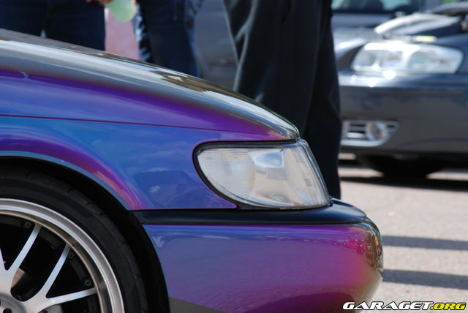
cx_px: 234
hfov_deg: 7.6
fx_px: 3513
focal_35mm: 270
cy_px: 156
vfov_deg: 5.1
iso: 100
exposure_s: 1/80
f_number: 13
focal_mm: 180
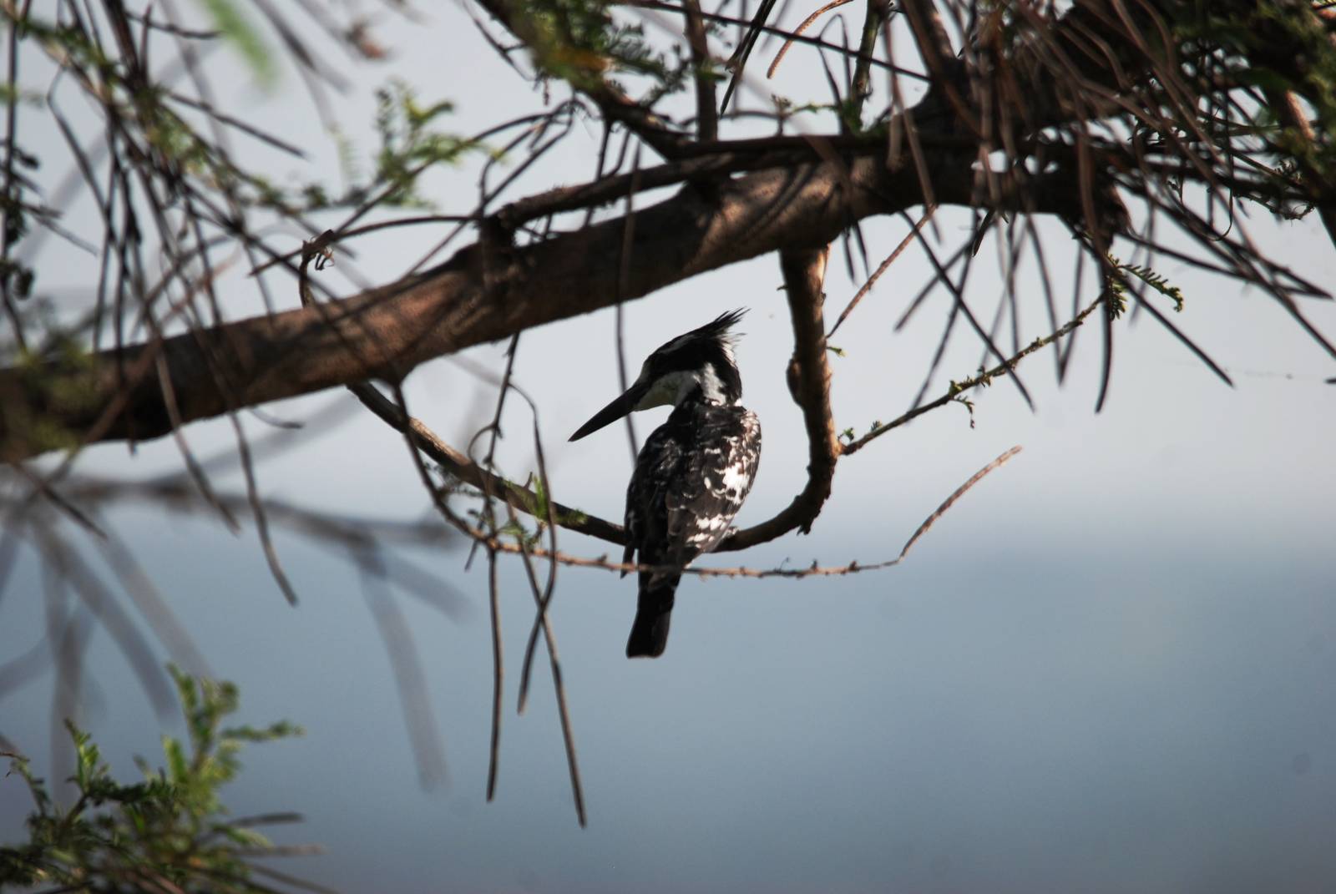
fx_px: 27866
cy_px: 447
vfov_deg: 1.8
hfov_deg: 2.7
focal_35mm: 750
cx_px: 668
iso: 200
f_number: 6.3
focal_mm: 500
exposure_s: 1/640
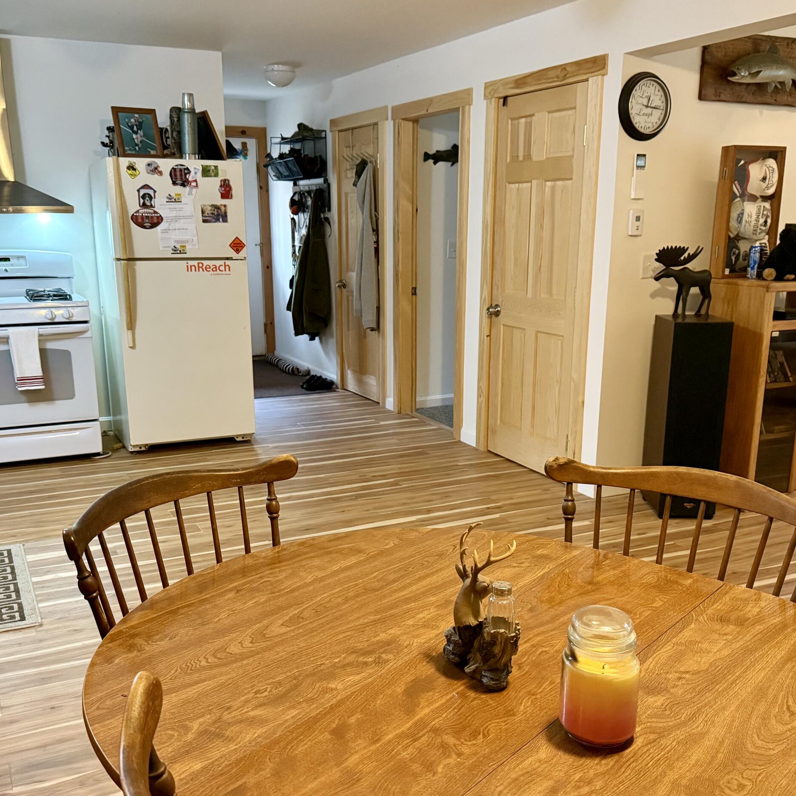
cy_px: 449
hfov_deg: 48.5
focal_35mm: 34
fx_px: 885
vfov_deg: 48.3
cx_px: 396
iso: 640
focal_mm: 6.76
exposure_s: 1/60
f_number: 1.78
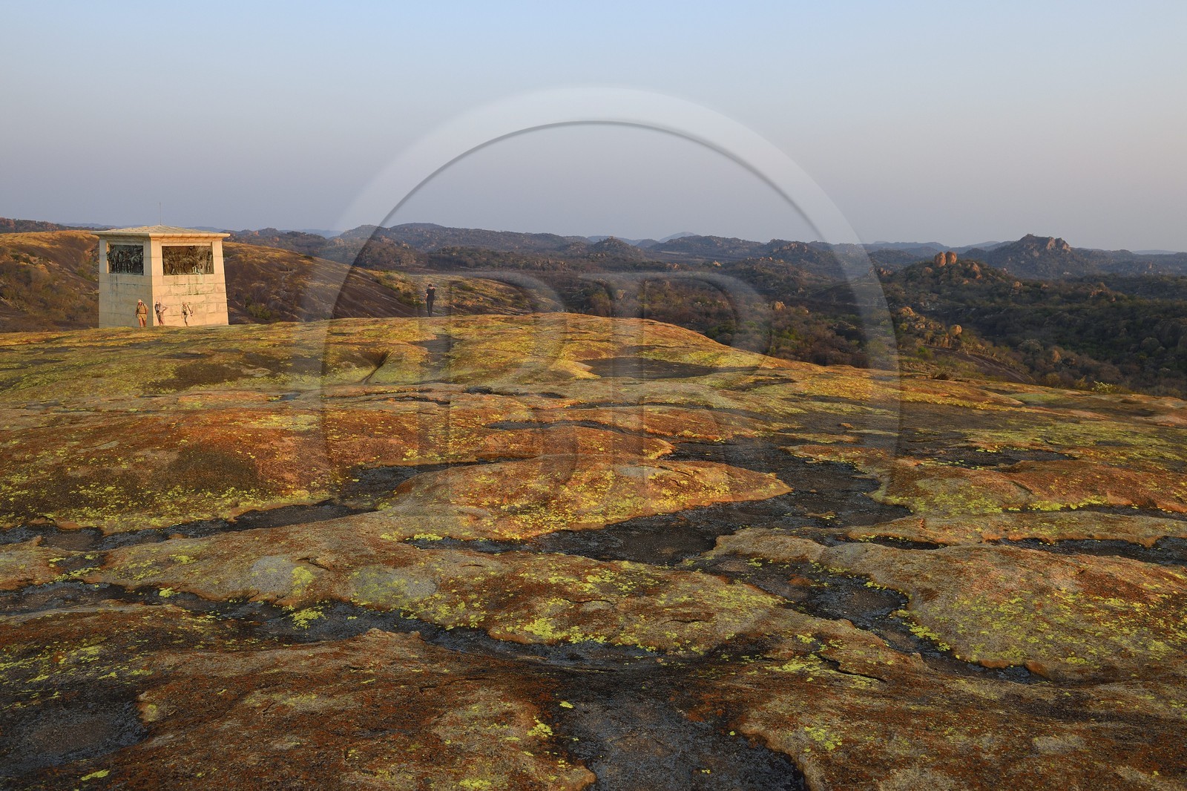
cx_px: 594
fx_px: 956
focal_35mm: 29
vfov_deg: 44.9
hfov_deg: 63.7
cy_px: 396
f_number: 9
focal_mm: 29
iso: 400
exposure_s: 1/200
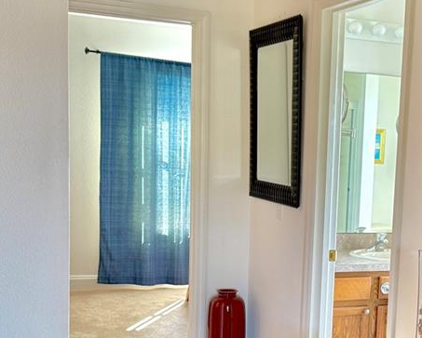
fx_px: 775
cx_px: 353
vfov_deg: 24.2
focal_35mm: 62
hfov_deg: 29.6
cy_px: 271
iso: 200
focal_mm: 6.76
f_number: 1.78
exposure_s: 1/60
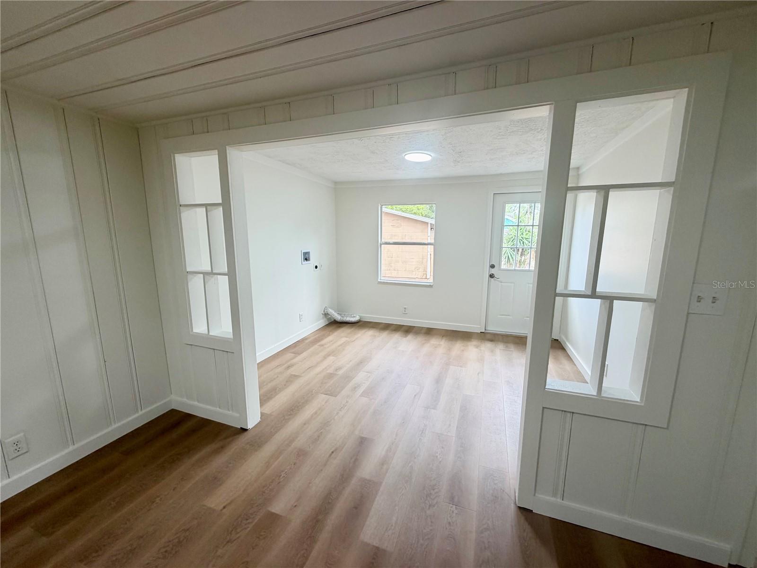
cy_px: 284
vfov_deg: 85.7
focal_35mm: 14
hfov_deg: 102.1
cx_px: 378
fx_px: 306
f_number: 2.2
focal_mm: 2.22
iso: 125
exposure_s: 1/120
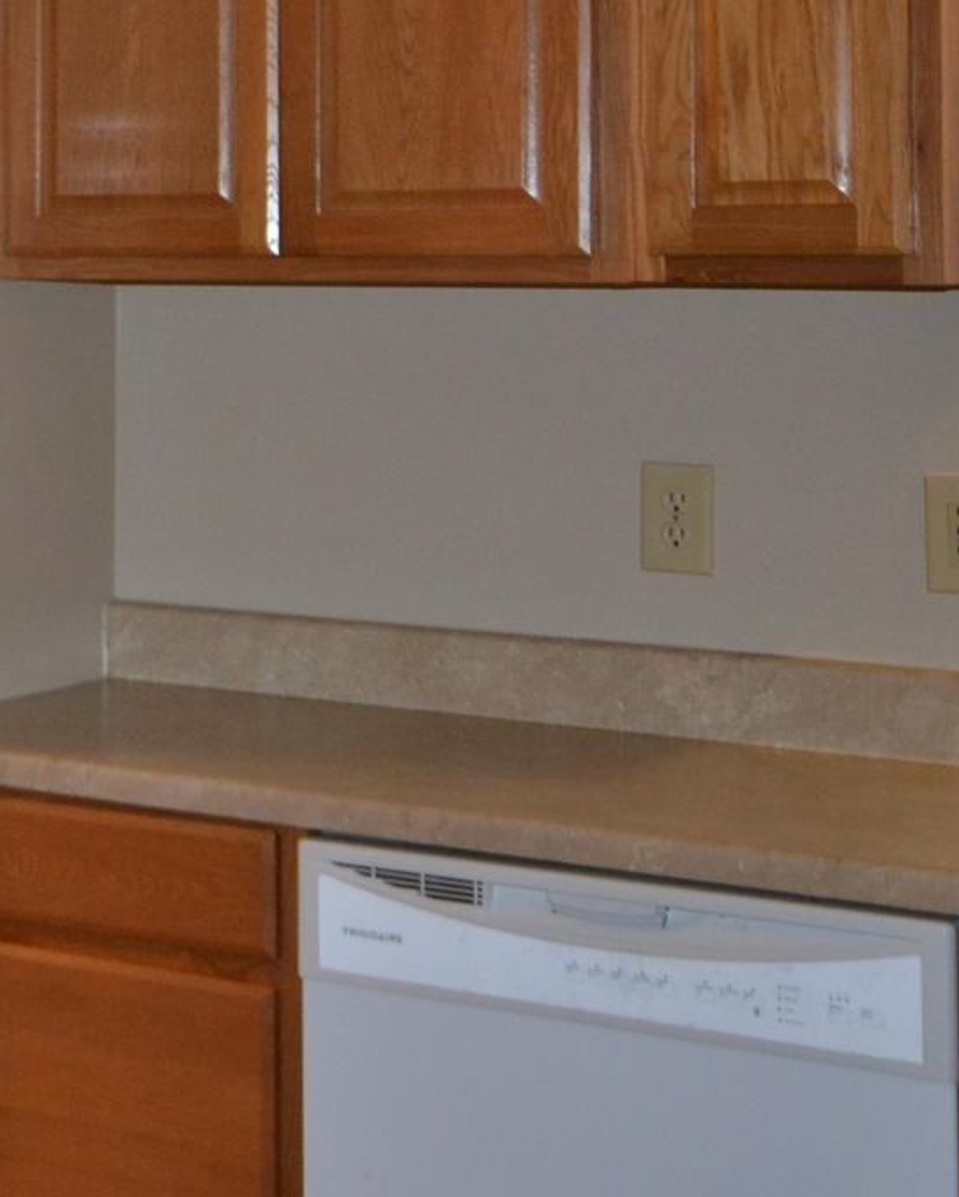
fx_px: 3014
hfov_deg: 16.3
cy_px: 142
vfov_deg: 22.0
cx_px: -526
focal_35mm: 85
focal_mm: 20
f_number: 3.5
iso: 800
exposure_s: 1/60
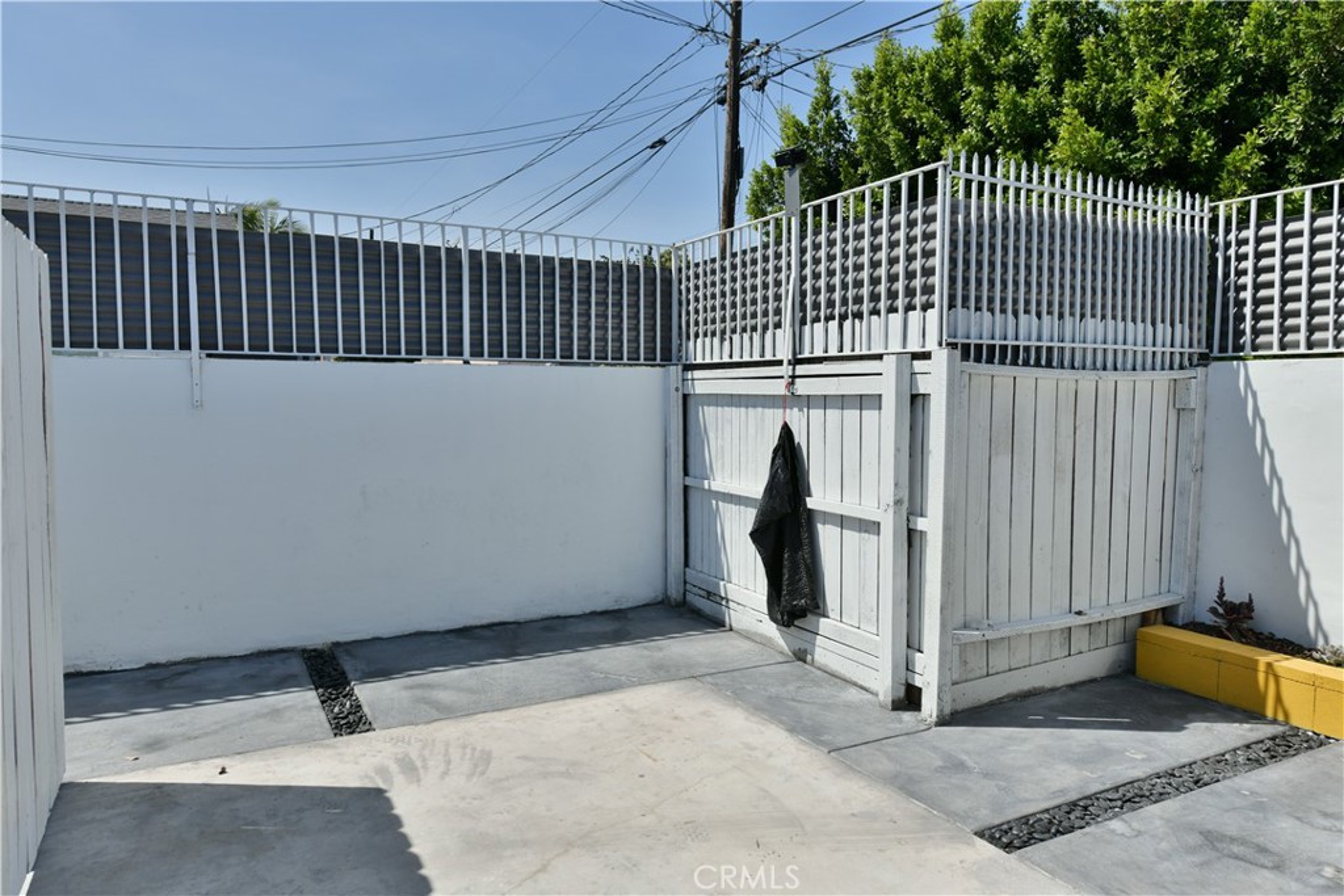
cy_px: 448
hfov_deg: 73.7
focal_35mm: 24
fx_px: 896
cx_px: 672
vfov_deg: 53.1
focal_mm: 24
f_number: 6.3
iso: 400
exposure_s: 1/2500
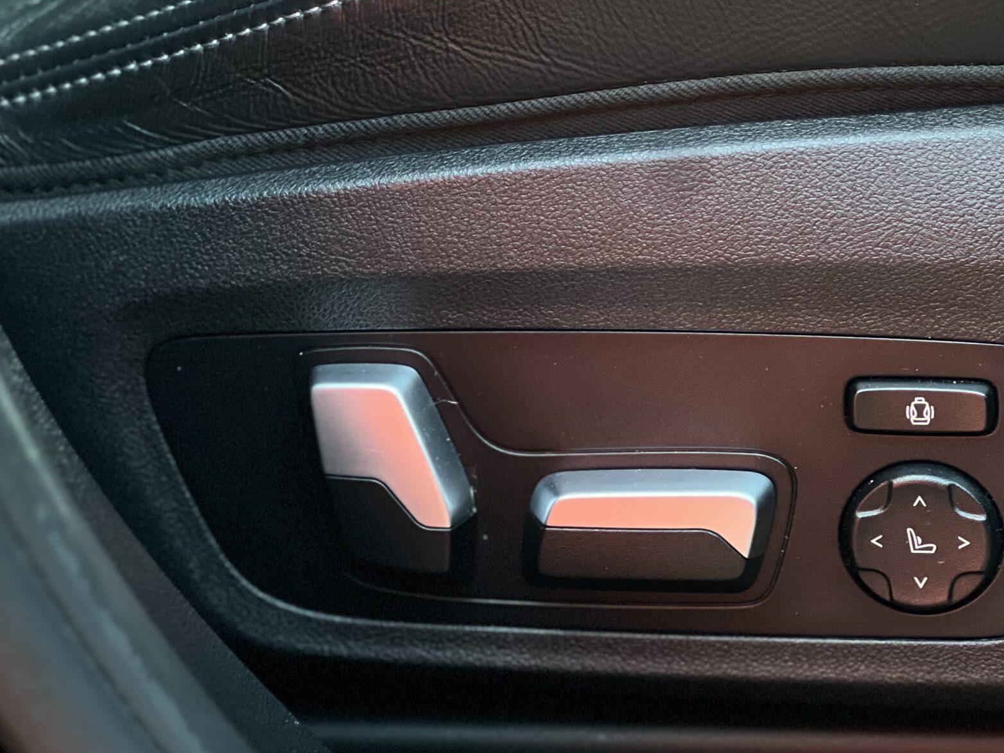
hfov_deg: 15.6
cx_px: 544
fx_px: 3654
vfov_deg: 11.8
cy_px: 334
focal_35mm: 126
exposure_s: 1/40
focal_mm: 9
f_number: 2.8
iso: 400
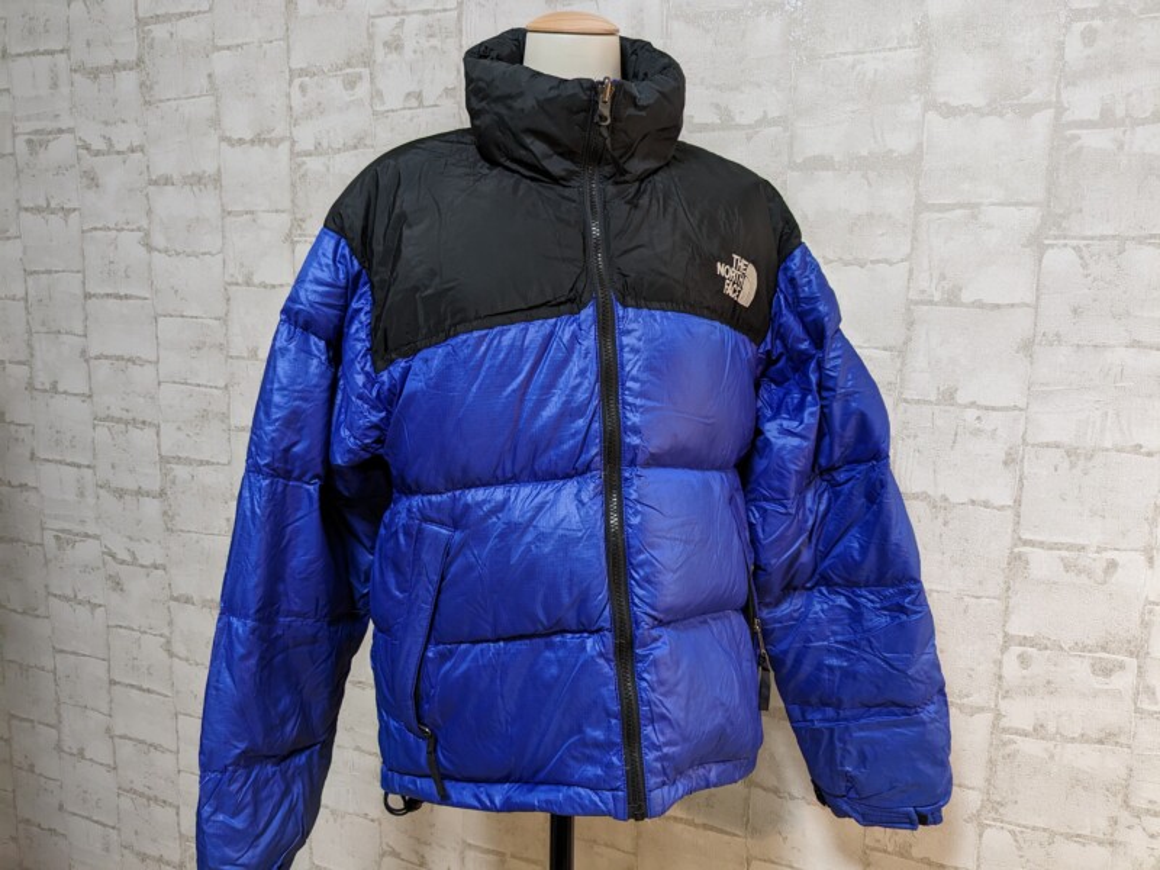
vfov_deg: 51.4
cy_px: 435
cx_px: 580
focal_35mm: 27
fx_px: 905
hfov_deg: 65.3
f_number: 1.73
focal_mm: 4.38
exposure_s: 1/99.9
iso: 153
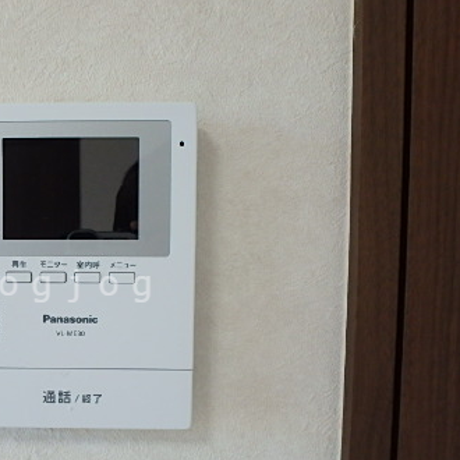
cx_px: 63
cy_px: 286
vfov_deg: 45.7
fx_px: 541
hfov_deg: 42.9
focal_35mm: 36
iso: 200
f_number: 3.5
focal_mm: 3.7
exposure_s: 1/40
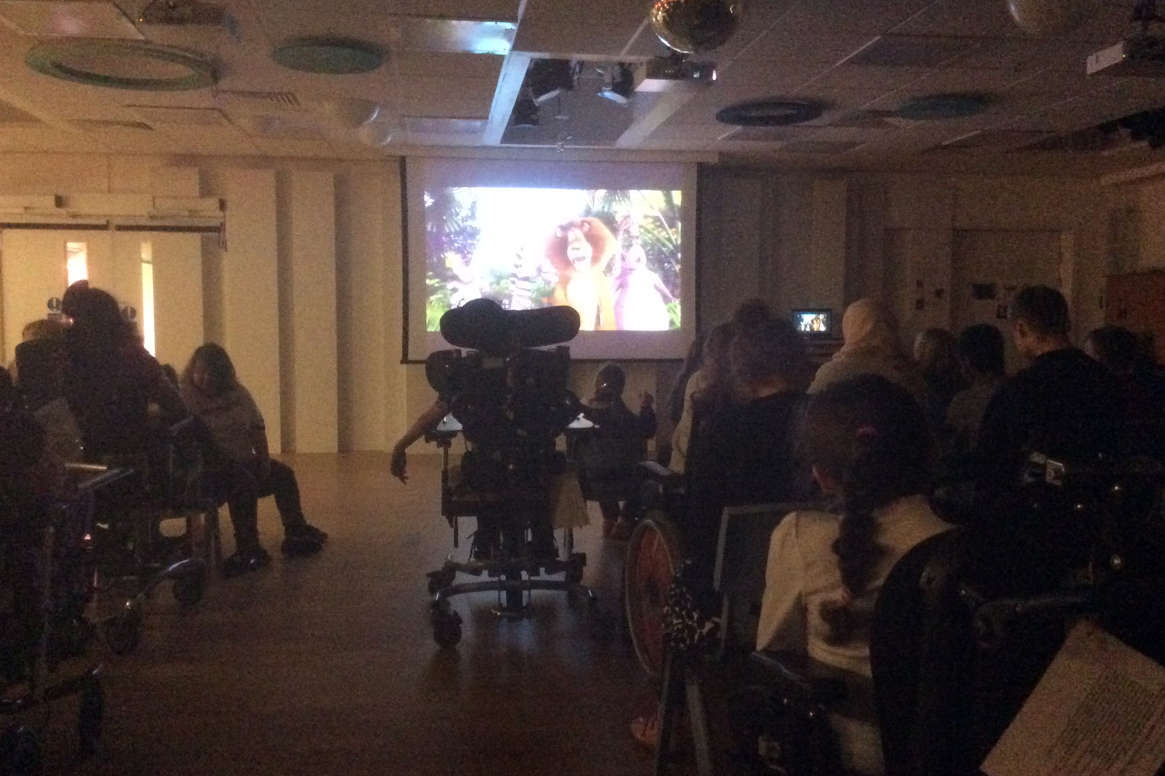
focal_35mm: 34
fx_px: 1100
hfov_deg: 55.8
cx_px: 583
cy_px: 401
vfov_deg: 38.9
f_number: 2.4
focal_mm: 3.3
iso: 800
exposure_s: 1/17
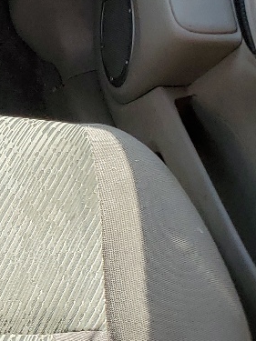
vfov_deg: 17.6
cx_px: -345
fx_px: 1095
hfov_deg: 11.3
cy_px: 58
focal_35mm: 111
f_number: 1.5
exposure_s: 1/667
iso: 50
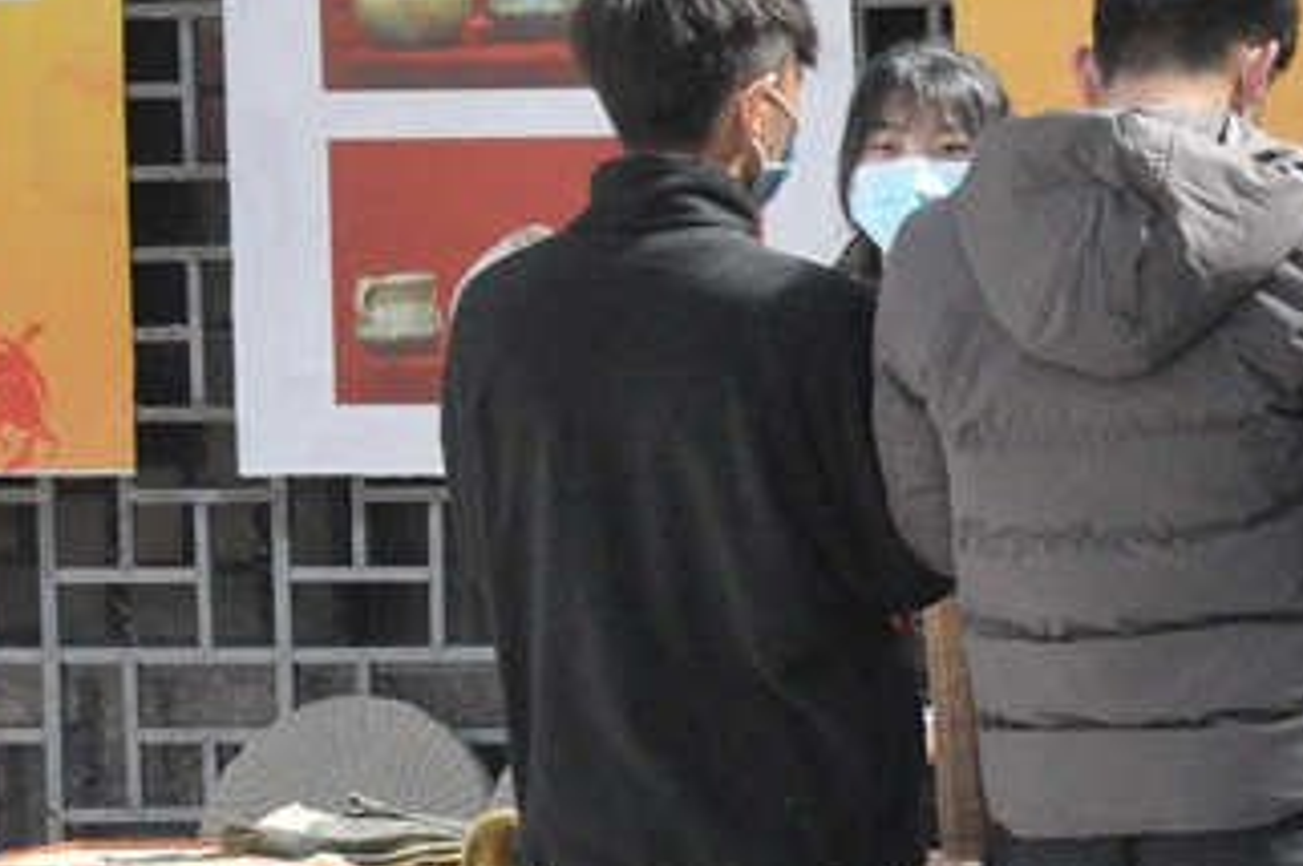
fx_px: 8316
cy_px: 488
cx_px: 1736
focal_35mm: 230
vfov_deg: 6.0
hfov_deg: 8.8
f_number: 8
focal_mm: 52
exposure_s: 1/1600
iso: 3200
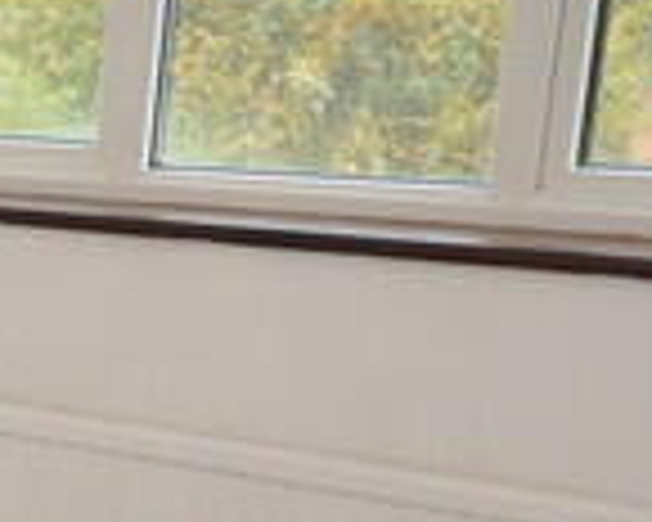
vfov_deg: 15.5
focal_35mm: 99
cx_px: -868
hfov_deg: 14.1
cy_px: 385
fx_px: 1910
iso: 400
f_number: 4
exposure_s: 1/60
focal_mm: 10
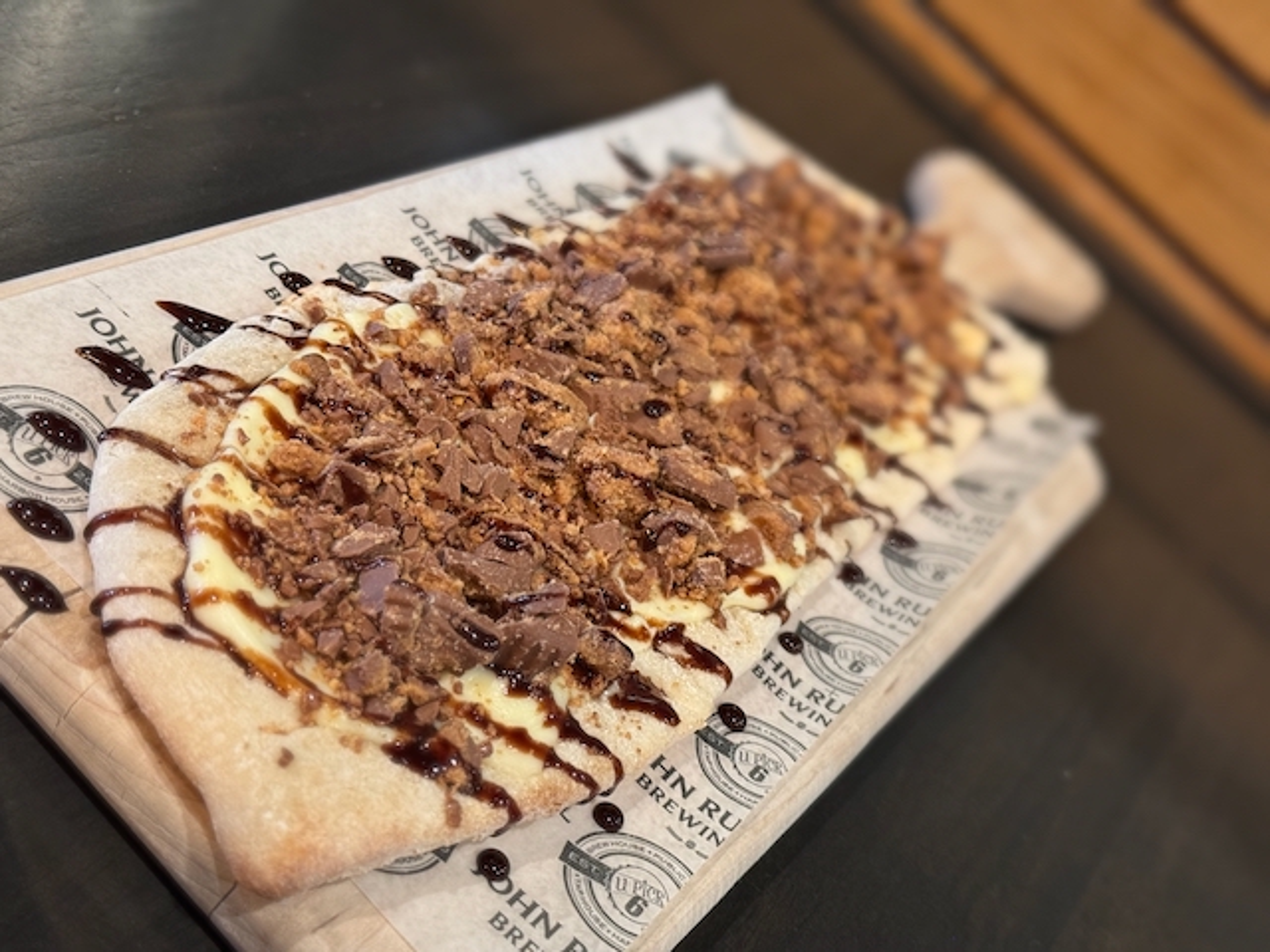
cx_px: 635
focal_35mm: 48
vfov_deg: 30.3
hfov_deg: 39.7
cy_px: 476
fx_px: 1761
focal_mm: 6.76
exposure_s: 1/40
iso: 250
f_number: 1.78
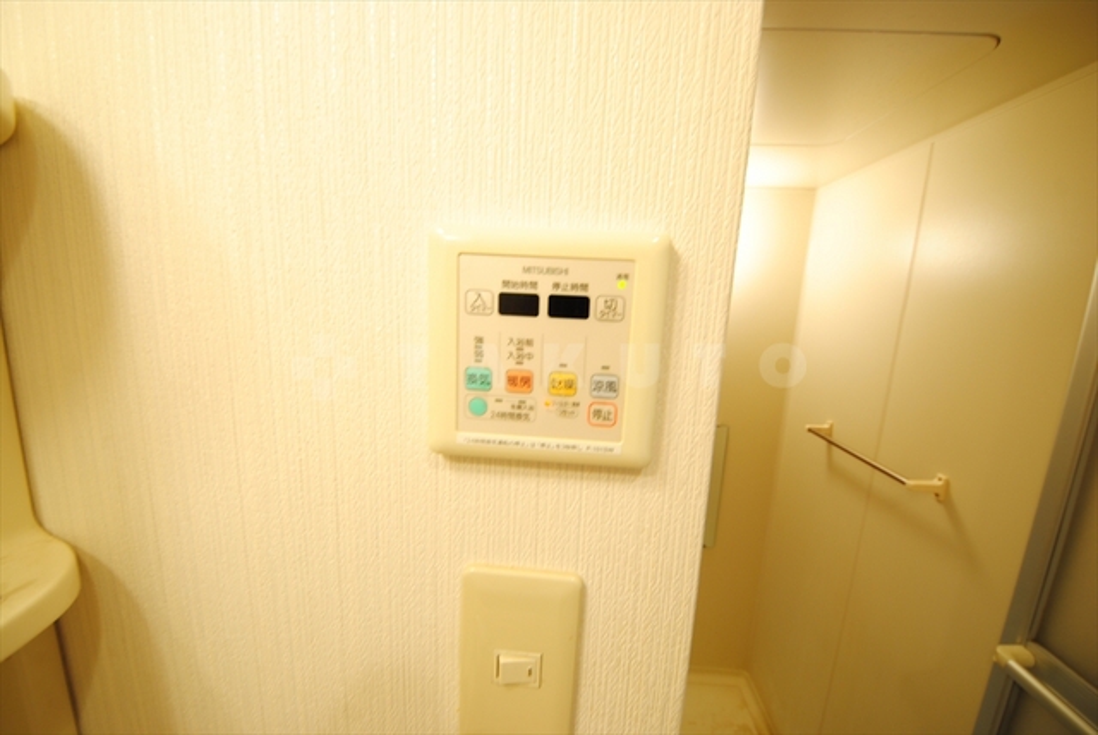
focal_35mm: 12
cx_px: 549
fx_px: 366
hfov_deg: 112.6
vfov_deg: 90.1
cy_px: 368
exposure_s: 1/5
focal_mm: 8
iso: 100
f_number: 4.5
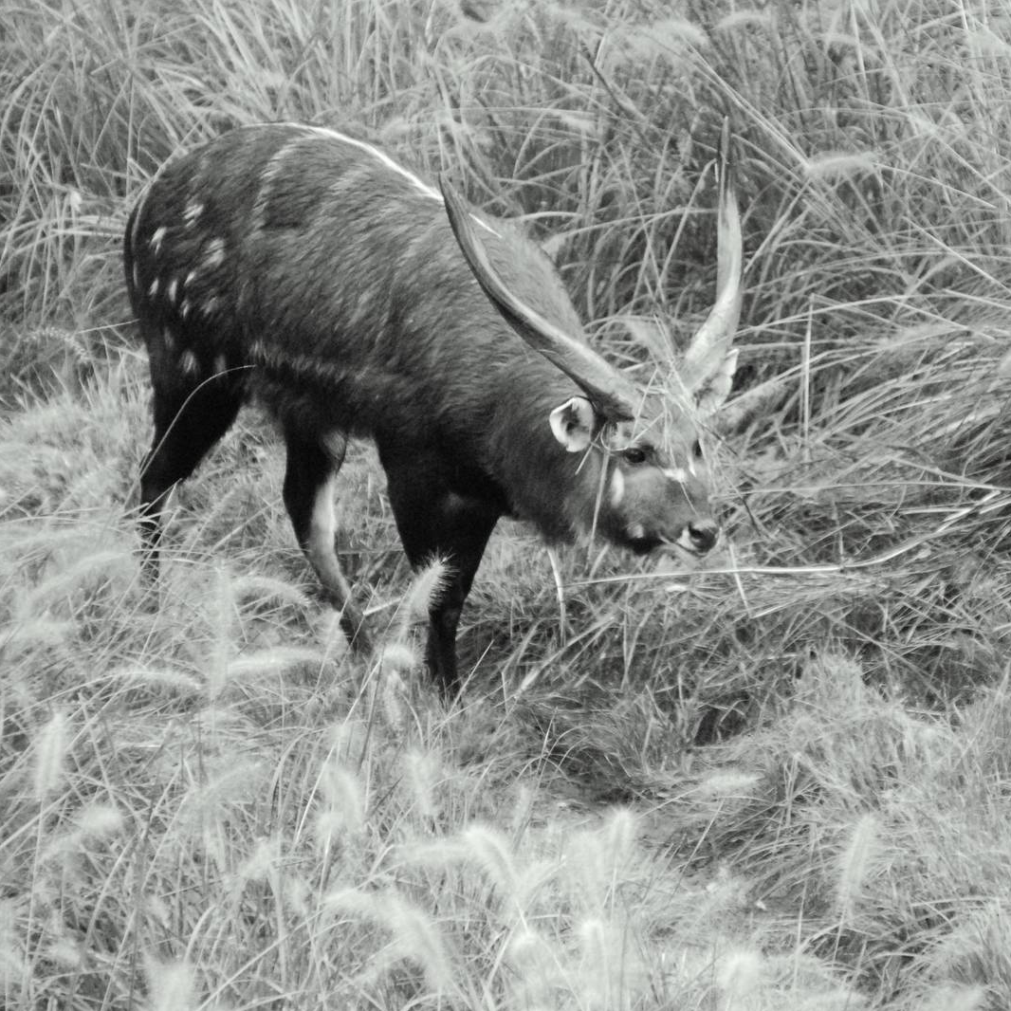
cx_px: 634
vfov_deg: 6.8
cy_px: 507
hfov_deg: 6.8
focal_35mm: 259
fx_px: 8546
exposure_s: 1/320
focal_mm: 135
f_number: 6
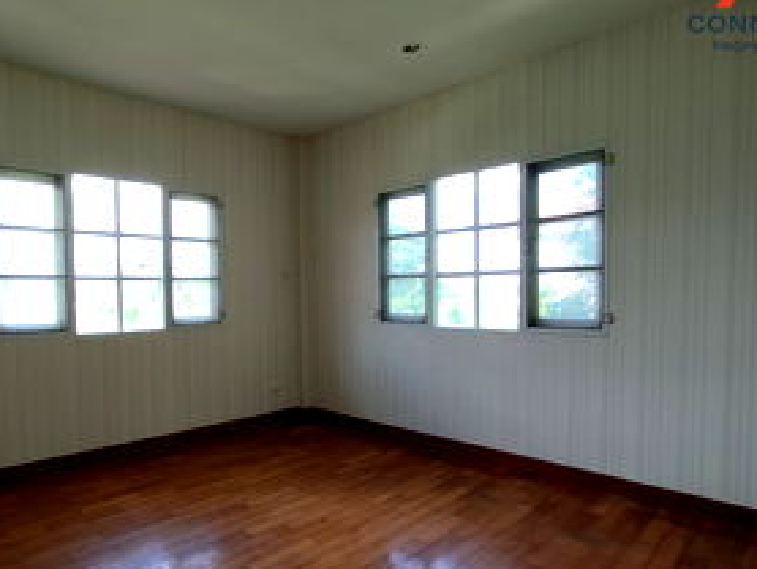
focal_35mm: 23
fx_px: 503
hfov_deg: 73.0
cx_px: 300
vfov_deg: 58.8
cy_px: 319
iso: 64
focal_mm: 1.65
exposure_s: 1/100
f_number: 2.2
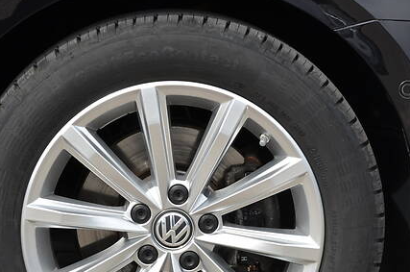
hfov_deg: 17.4
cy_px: 188
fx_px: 1341
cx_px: 197
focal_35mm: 118
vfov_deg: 11.6
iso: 160
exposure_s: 1/250
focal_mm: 42
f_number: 8
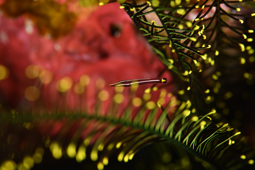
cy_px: 85
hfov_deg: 19.5
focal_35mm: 105
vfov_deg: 13.0
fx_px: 744
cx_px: 128
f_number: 9
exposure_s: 1/250
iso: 100
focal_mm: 105
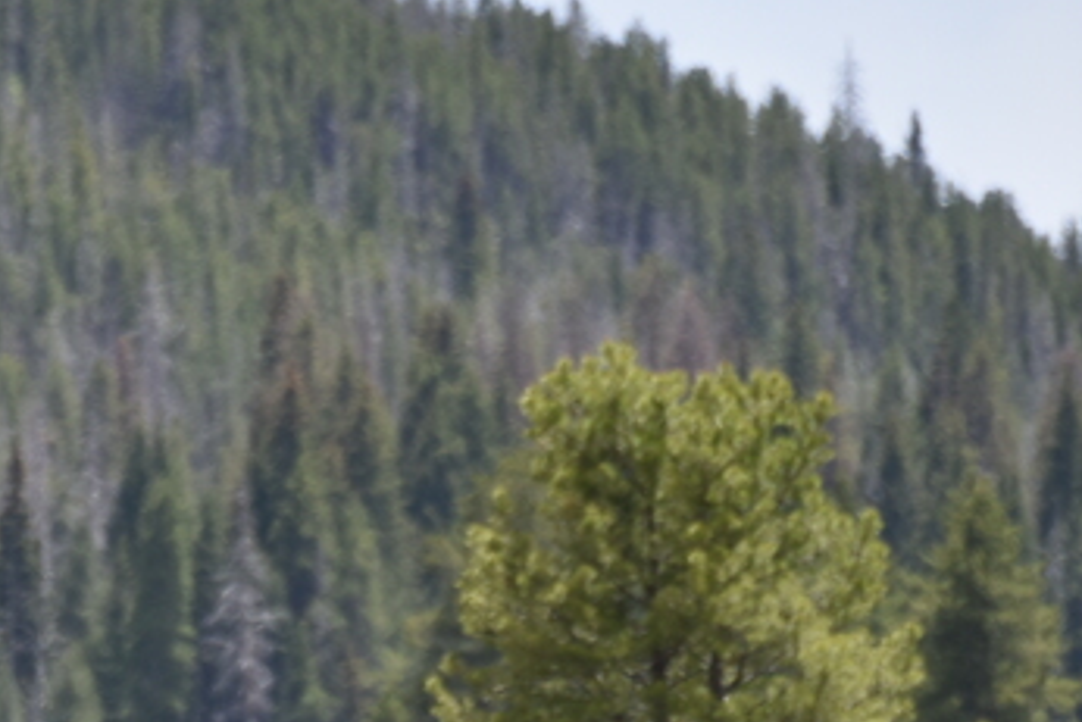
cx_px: 297
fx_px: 33374
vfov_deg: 1.2
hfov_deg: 1.9
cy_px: 719
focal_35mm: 1110
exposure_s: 1/640
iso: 200
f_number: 5.6
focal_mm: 300
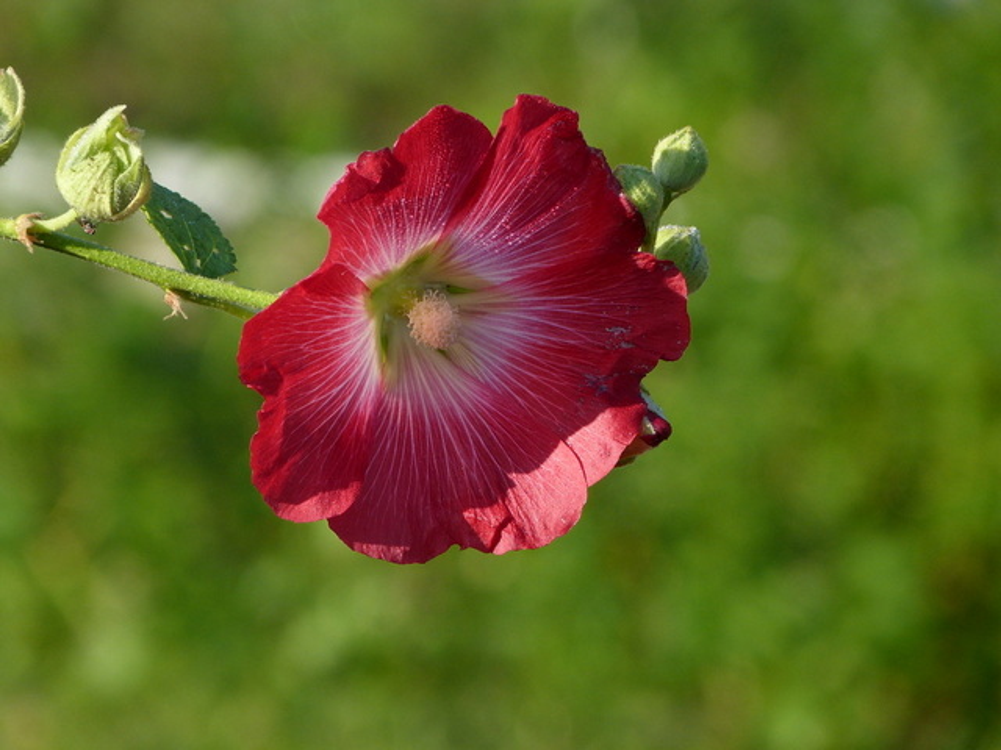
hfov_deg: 3.3
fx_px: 17321
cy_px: 375
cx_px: 500
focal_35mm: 599
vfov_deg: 2.5
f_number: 5.2
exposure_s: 1/250
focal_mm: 107.9
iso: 100
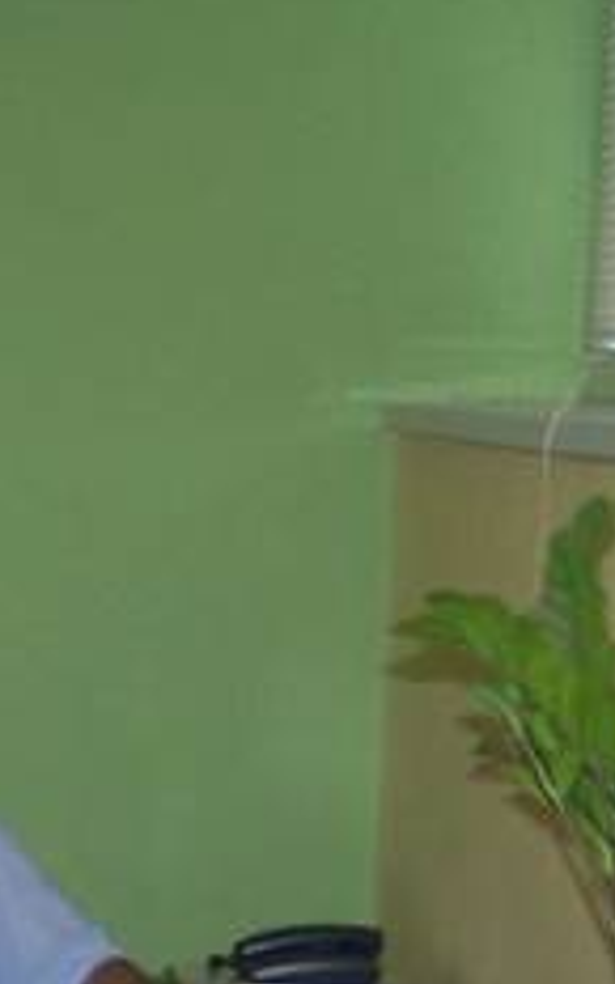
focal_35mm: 139
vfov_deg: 14.7
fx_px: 3728
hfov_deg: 8.7
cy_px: 1107
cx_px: -755
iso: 140
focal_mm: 6.3
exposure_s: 1/60
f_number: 2.8
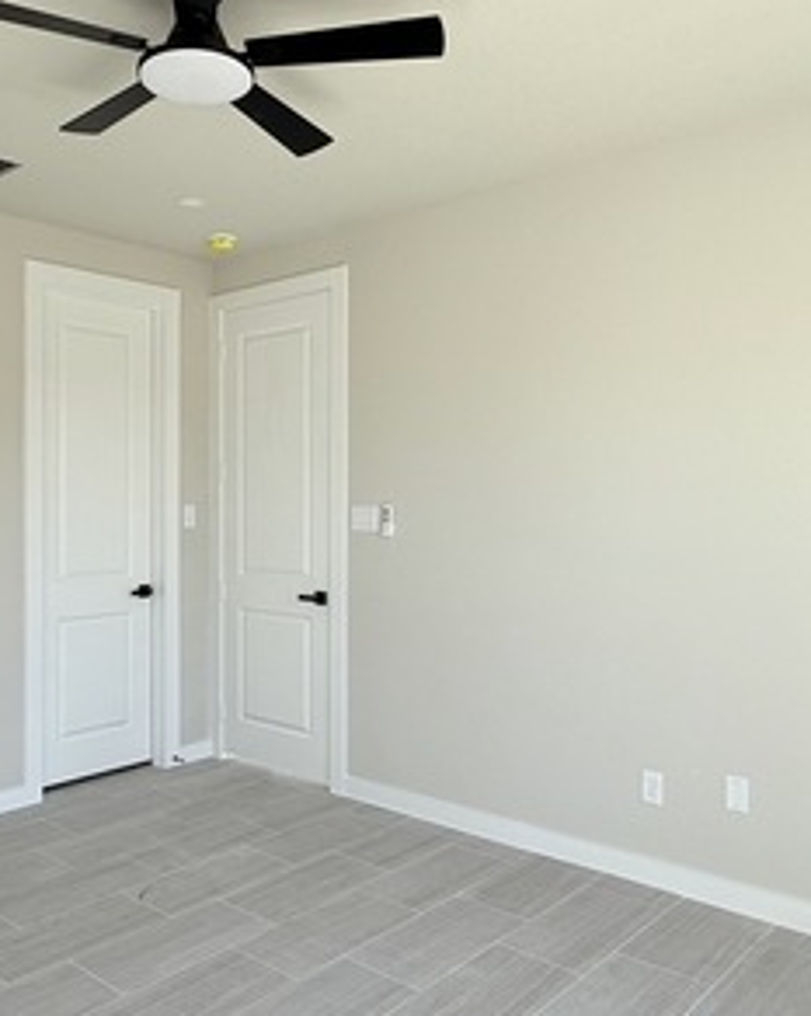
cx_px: 324
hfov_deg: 48.1
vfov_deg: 58.8
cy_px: 518
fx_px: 902
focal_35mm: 30
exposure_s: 1/124
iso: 50
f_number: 2.2
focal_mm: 2.22
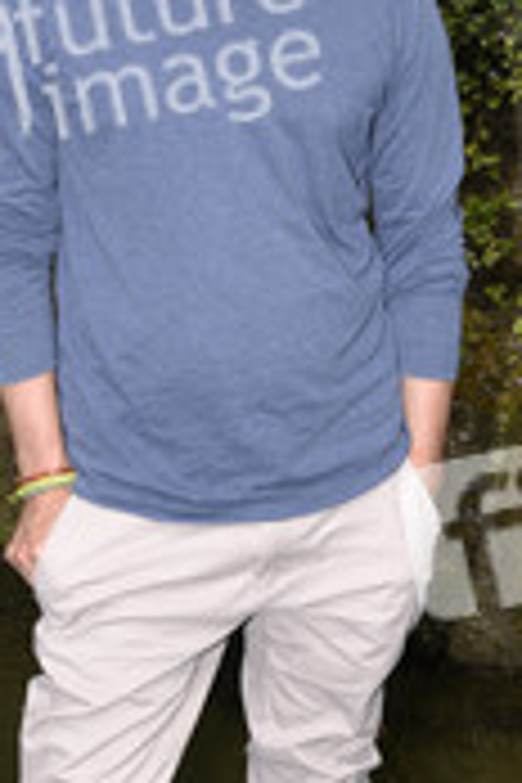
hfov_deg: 13.5
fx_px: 2197
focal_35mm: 101
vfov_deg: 20.2
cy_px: 288
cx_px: 220
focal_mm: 44
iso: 200
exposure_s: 1/160
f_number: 11
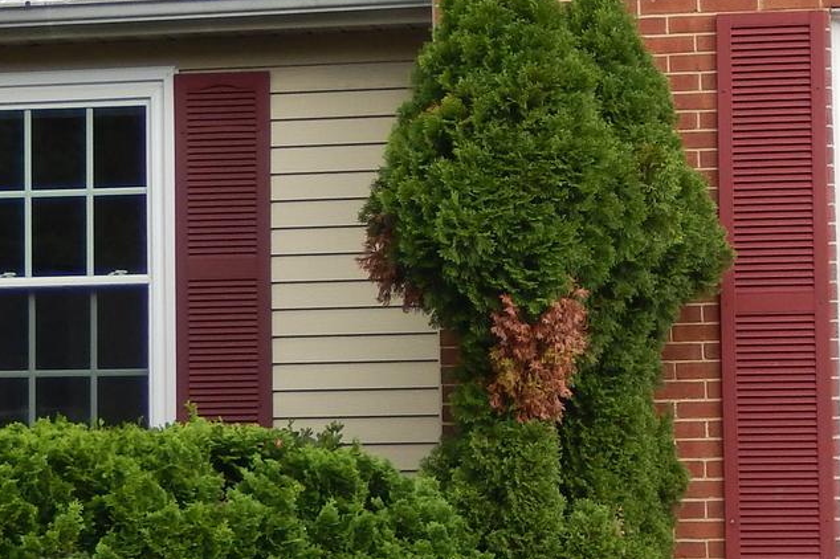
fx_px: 2822
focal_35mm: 121
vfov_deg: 11.3
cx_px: 582
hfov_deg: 16.9
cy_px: 257
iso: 125
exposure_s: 1/125
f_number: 4
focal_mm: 6.5
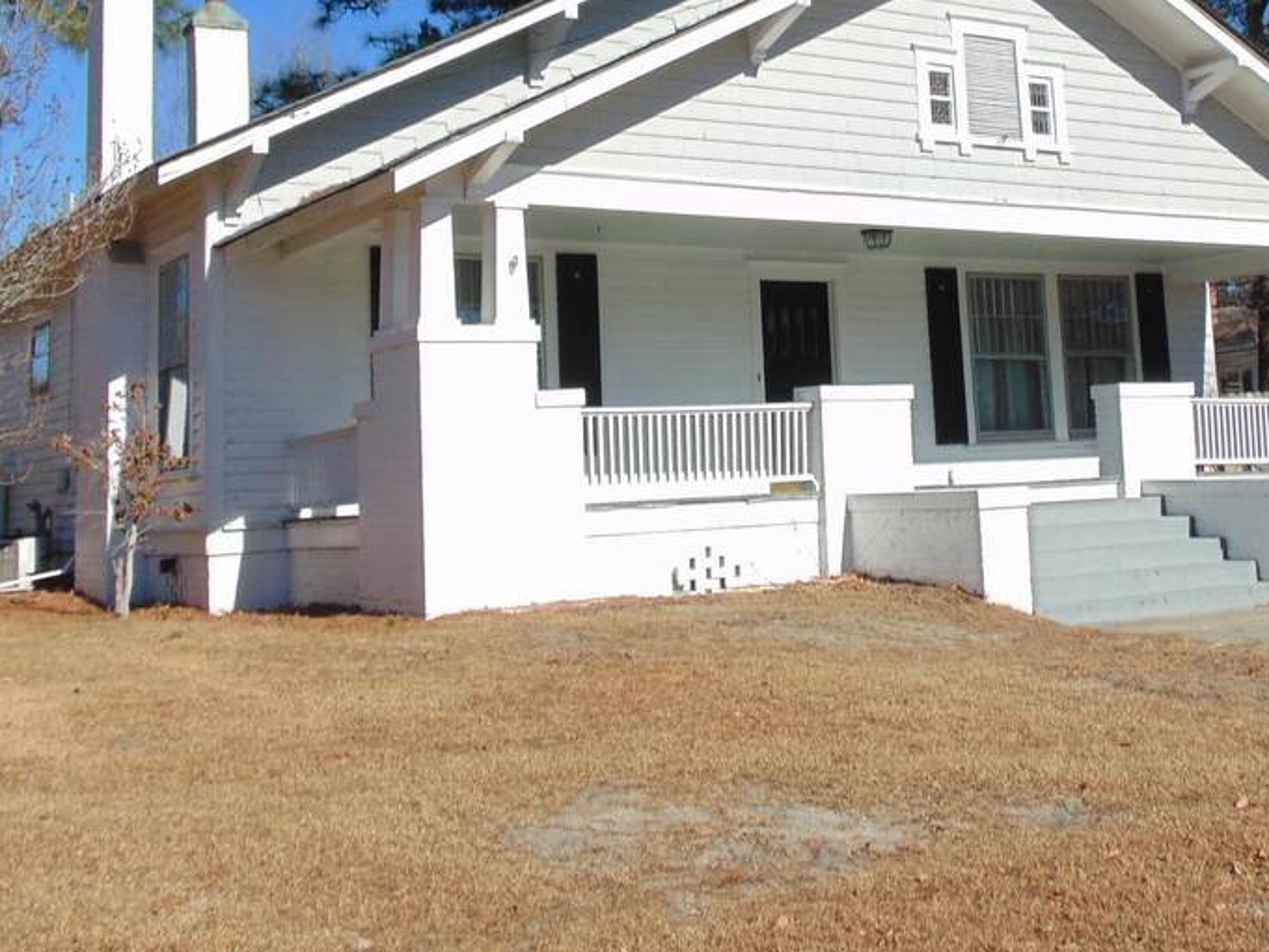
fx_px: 1723
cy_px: 203
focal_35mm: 47
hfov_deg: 40.3
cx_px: 742
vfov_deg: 30.2
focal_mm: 4.5
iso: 80
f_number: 7.7
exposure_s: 1/320
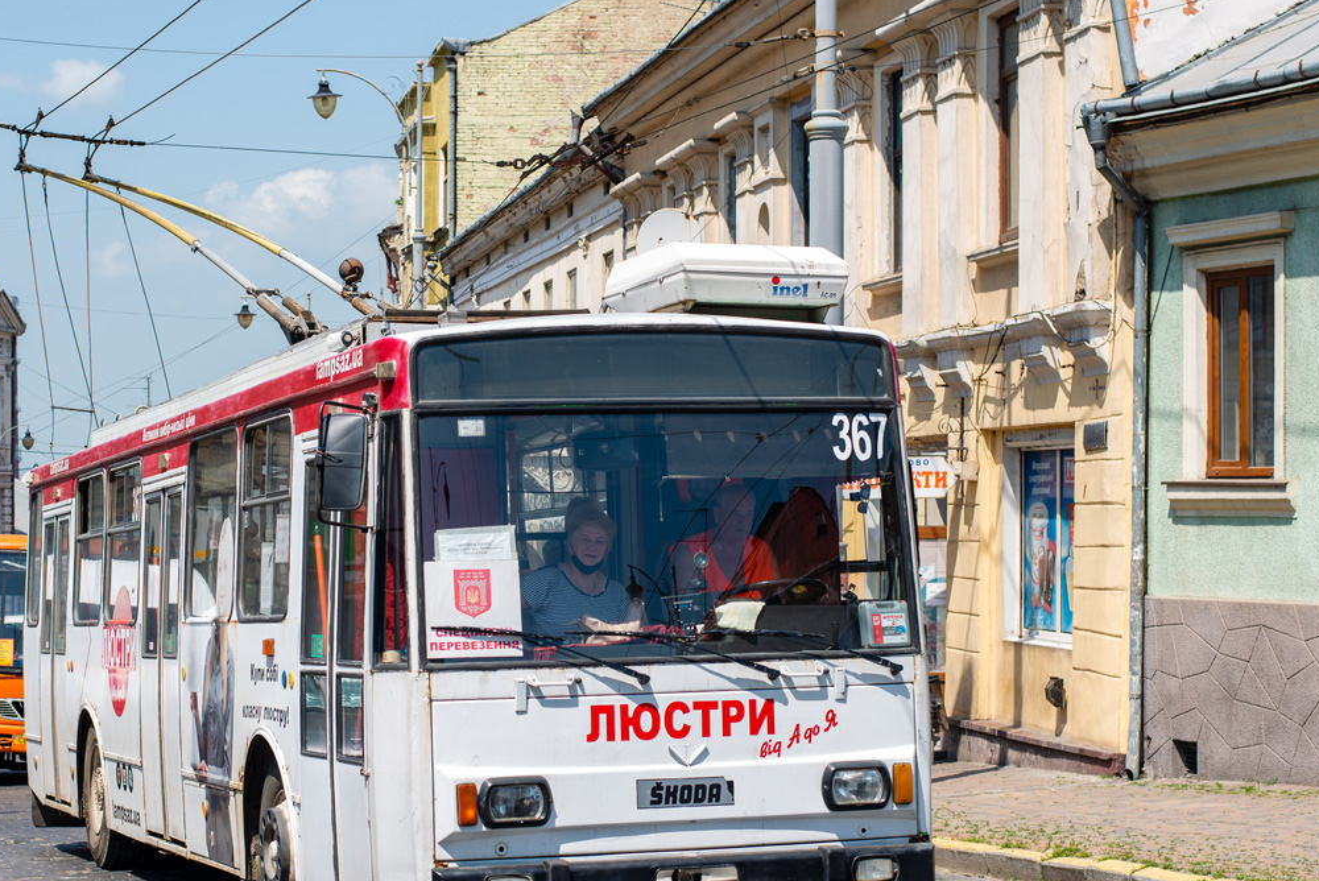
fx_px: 2200
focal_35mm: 60
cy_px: 512
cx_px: 650
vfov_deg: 22.6
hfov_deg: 33.4
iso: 160
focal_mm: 50
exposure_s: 1/500
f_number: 4.5
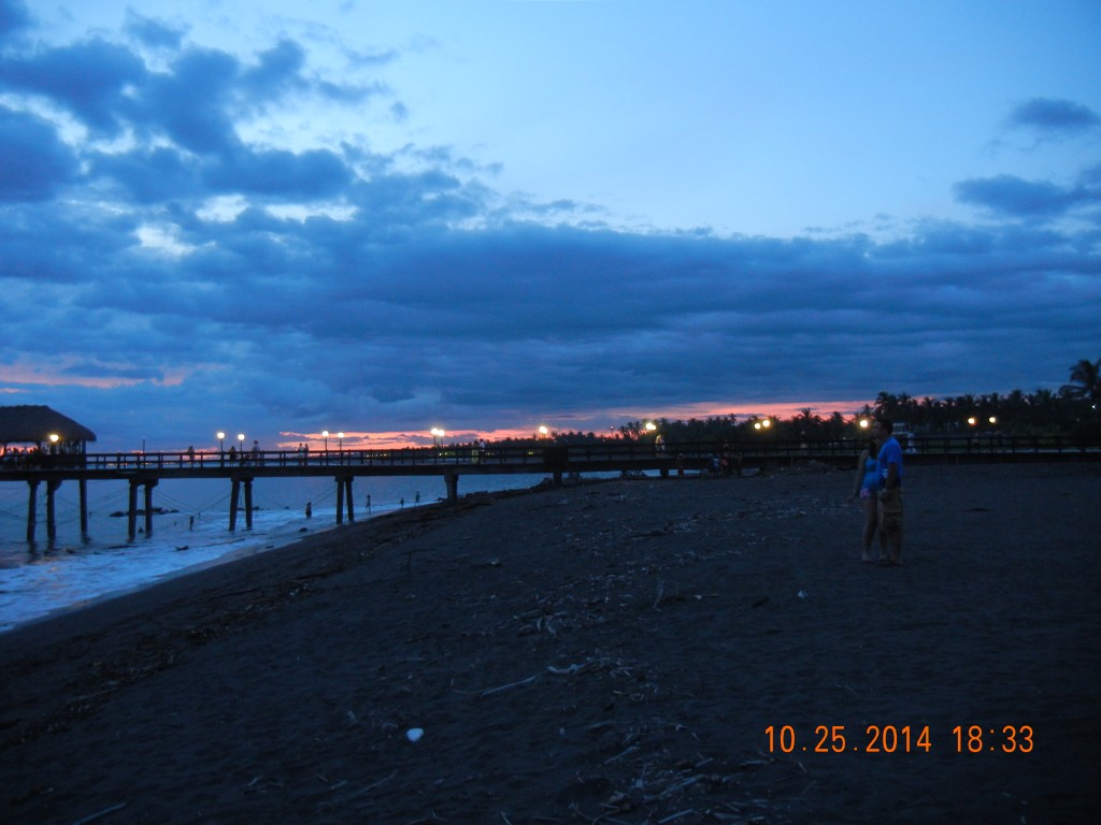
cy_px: 412
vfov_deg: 46.8
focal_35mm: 30
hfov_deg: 60.0
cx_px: 550
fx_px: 954
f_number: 3.5
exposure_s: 1/15
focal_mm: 5.4
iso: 253
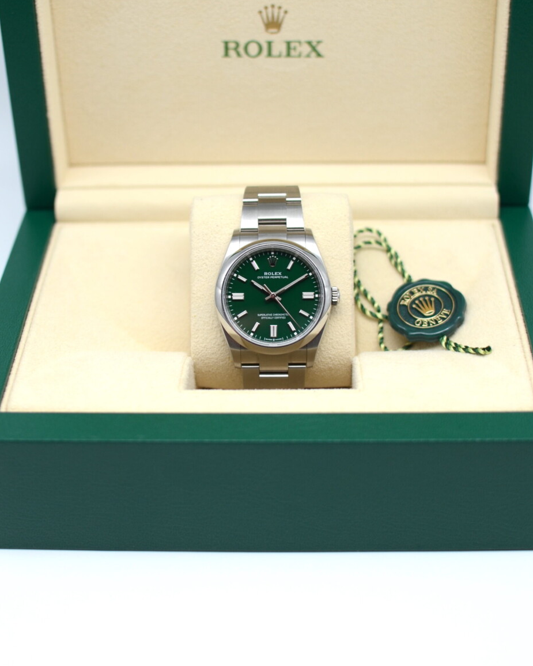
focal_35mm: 60
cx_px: 266
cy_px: 302
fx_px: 1174
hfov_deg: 25.6
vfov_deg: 31.6
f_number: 2.5
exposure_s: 1/400
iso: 200
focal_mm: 35
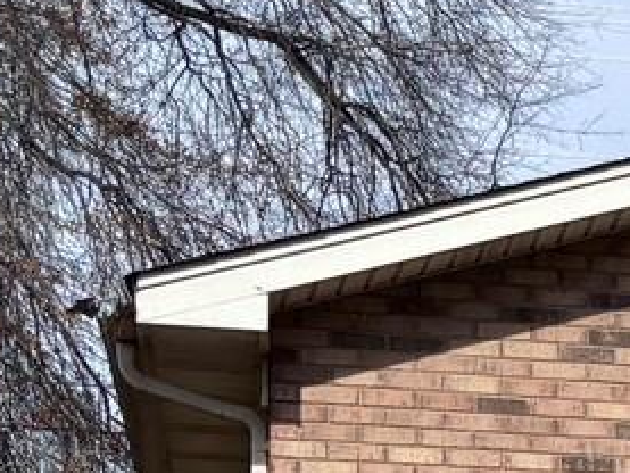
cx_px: 1785
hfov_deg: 8.8
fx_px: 3496
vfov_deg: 7.5
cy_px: 805
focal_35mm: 192
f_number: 1.6
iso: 50
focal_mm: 5.96
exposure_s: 1/4854
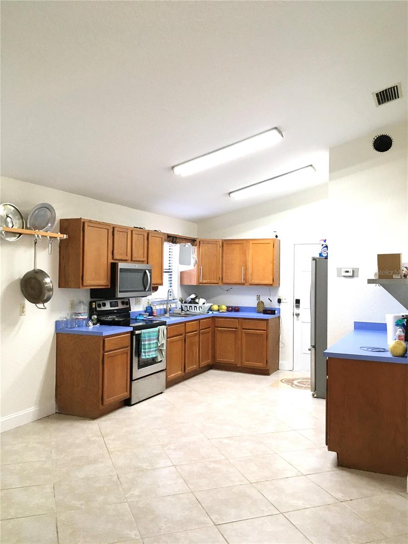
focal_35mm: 29
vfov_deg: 61.7
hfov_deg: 48.2
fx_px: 456
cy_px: 272
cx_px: 204
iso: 50
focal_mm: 4.15
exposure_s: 1/30
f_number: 2.2
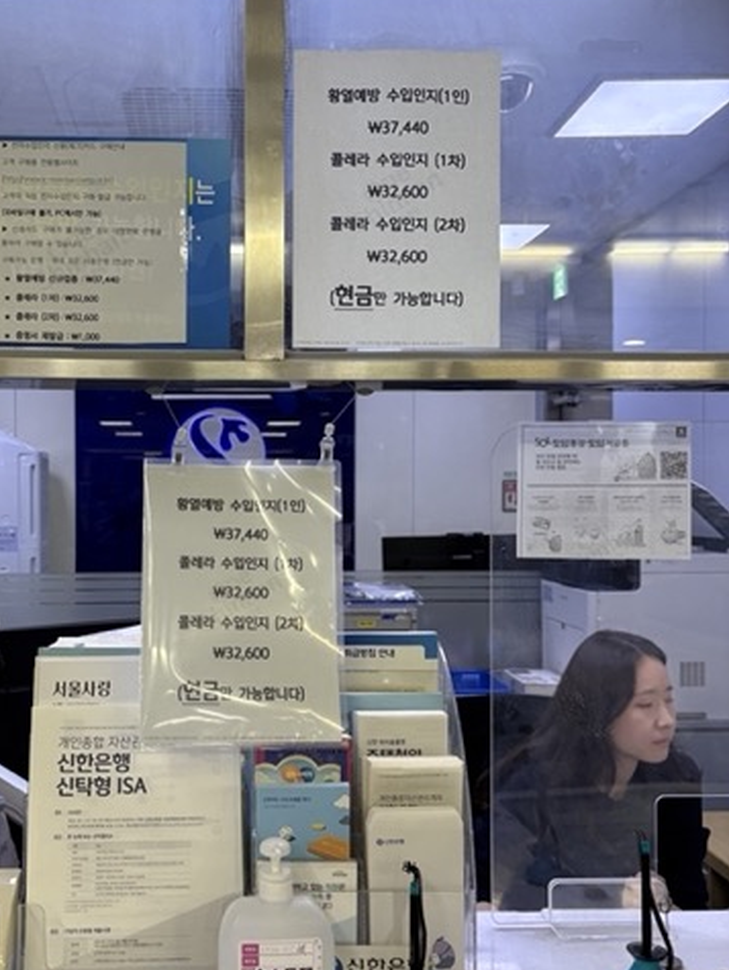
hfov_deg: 40.2
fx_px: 981
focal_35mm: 35
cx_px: 241
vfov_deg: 52.6
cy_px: 498
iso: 80
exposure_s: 1/120
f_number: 1.6
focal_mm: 5.96
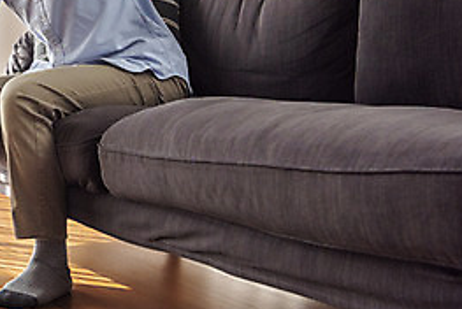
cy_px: -12
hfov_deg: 23.4
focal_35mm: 82
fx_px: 1053
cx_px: -27
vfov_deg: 16.3
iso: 640
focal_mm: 36
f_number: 5.6
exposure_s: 1/1000
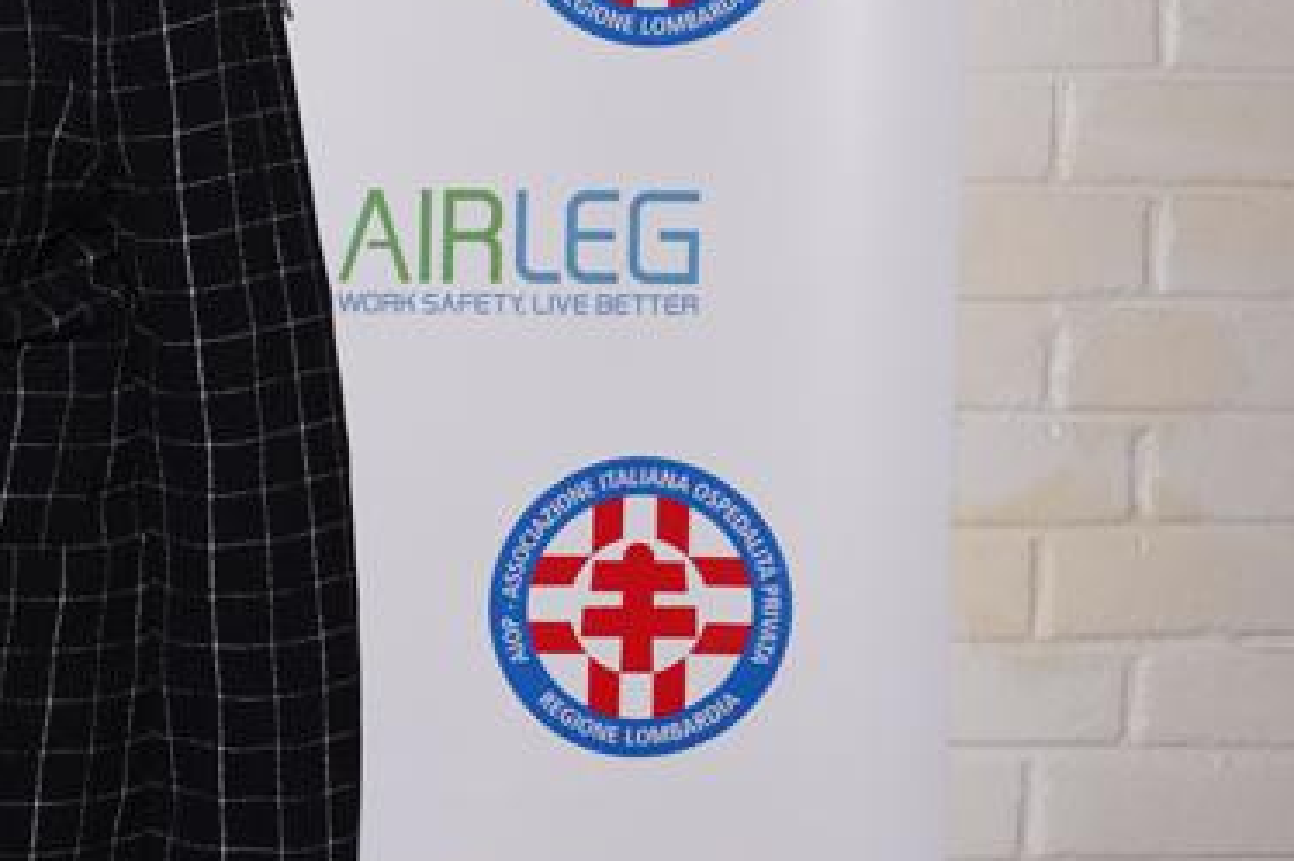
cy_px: -159
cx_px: -585
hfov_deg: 17.5
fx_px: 3808
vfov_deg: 12.6
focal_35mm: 106
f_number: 5
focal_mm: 33
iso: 2000
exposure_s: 1/80
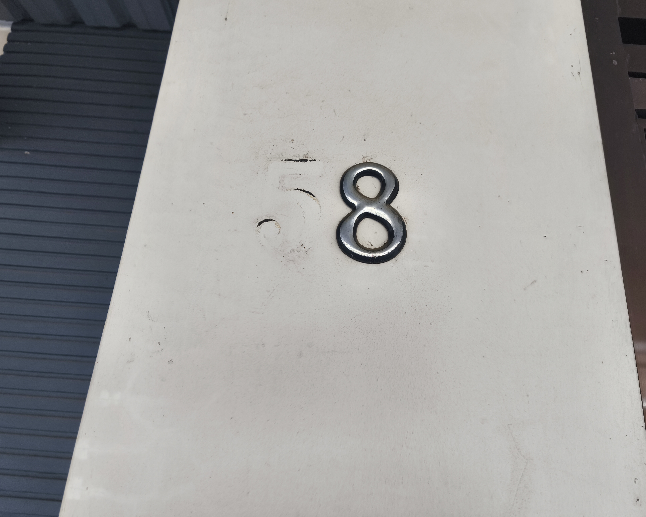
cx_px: 314
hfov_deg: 70.3
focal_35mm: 24
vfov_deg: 58.8
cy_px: 259
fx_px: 459
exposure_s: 1/512
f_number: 1.7
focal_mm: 5.35
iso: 640
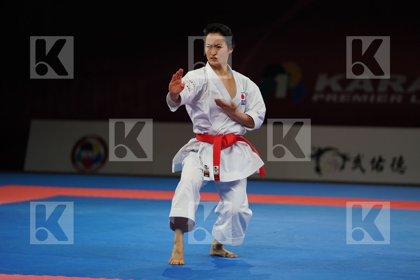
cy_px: 140
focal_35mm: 154
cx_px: 210
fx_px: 1797
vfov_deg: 8.9
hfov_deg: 13.3
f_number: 2.8
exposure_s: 1/500
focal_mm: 154
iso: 500
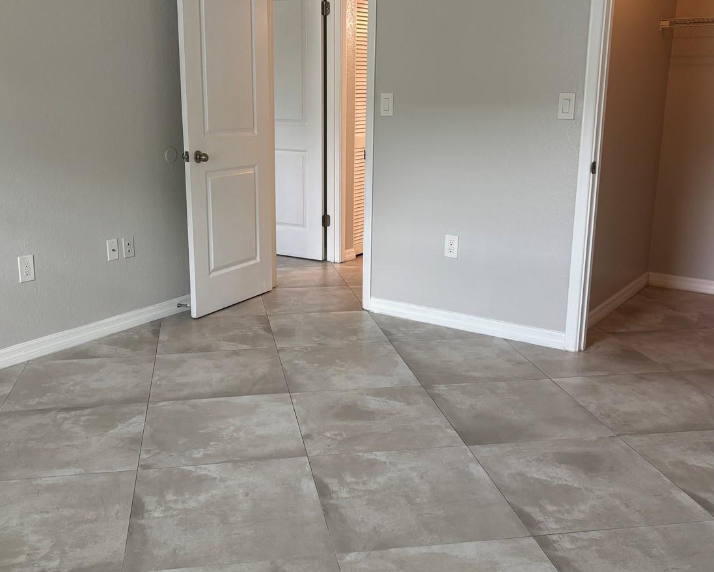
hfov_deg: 49.0
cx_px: 325
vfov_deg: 40.1
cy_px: 273
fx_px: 782
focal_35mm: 37
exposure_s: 1/60
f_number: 1.6
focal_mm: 5.96
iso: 80
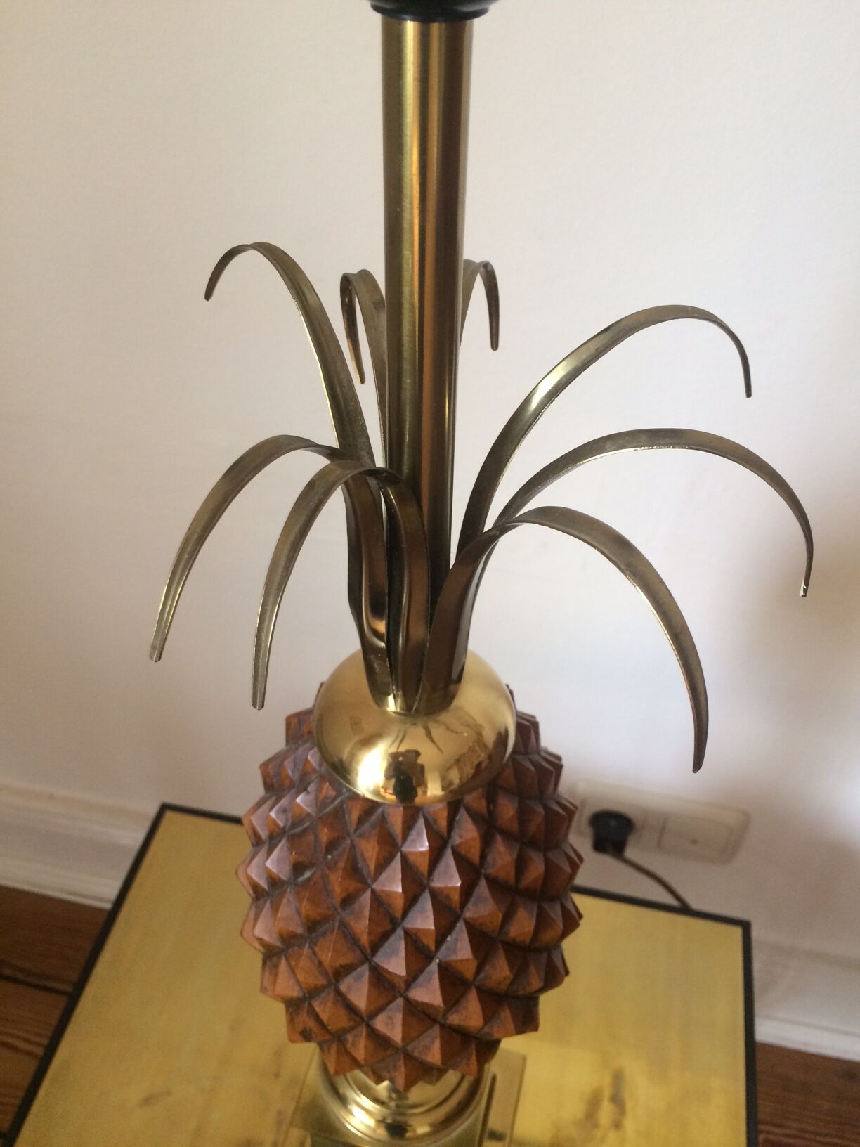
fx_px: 961
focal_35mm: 29
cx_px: 430
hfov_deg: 48.2
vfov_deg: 61.7
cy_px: 574
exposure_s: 1/33
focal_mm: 4.15
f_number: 2.2
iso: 80
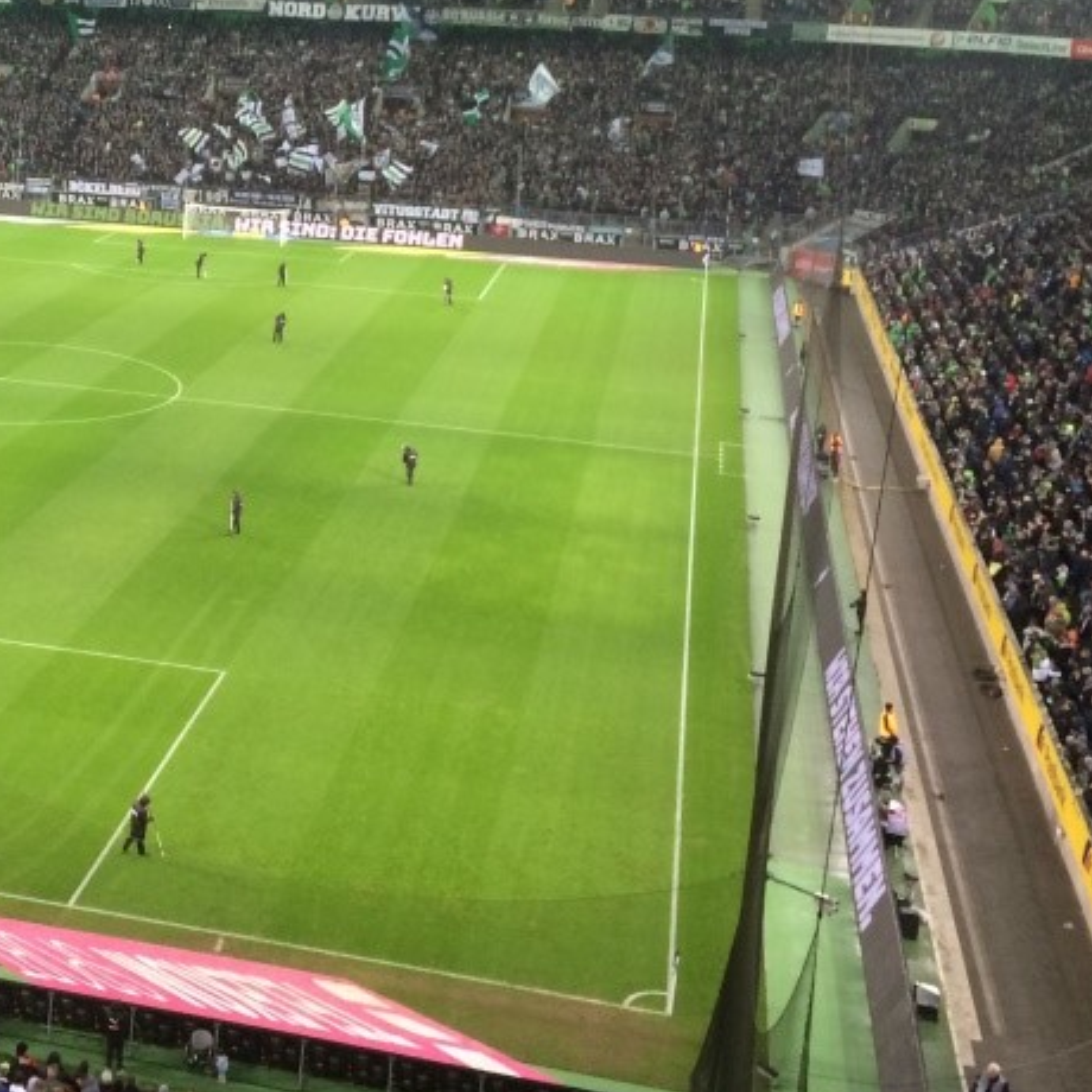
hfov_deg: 28.9
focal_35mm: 57
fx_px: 2034
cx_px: 121
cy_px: 278
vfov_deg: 29.6
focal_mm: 4.15
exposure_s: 1/33
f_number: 2.2
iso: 64
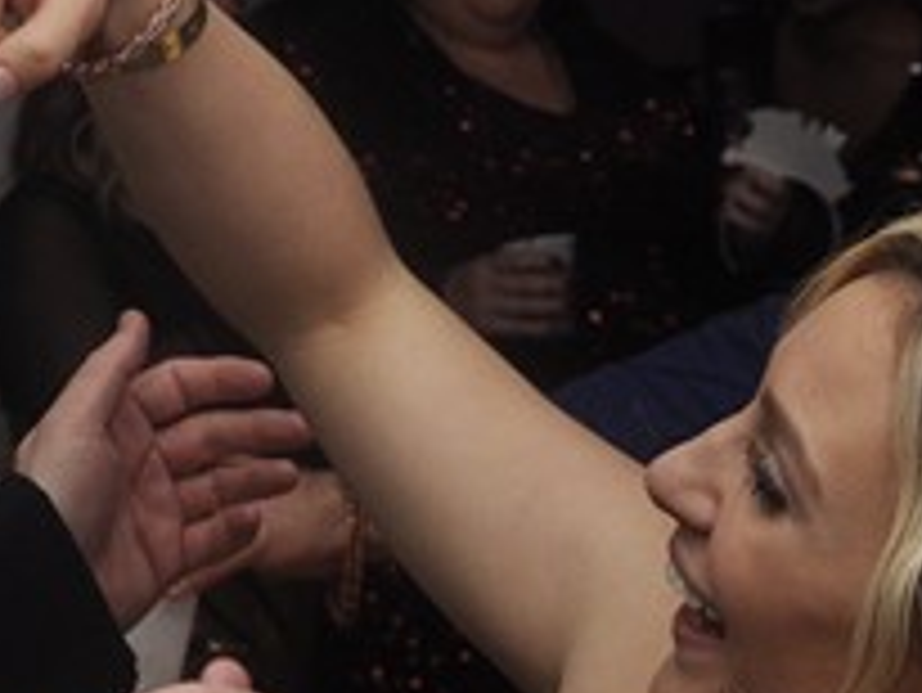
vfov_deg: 8.5
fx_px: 4673
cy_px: 585
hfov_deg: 11.1
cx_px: -90
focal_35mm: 175
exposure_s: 1/60
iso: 400
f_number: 5
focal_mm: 25
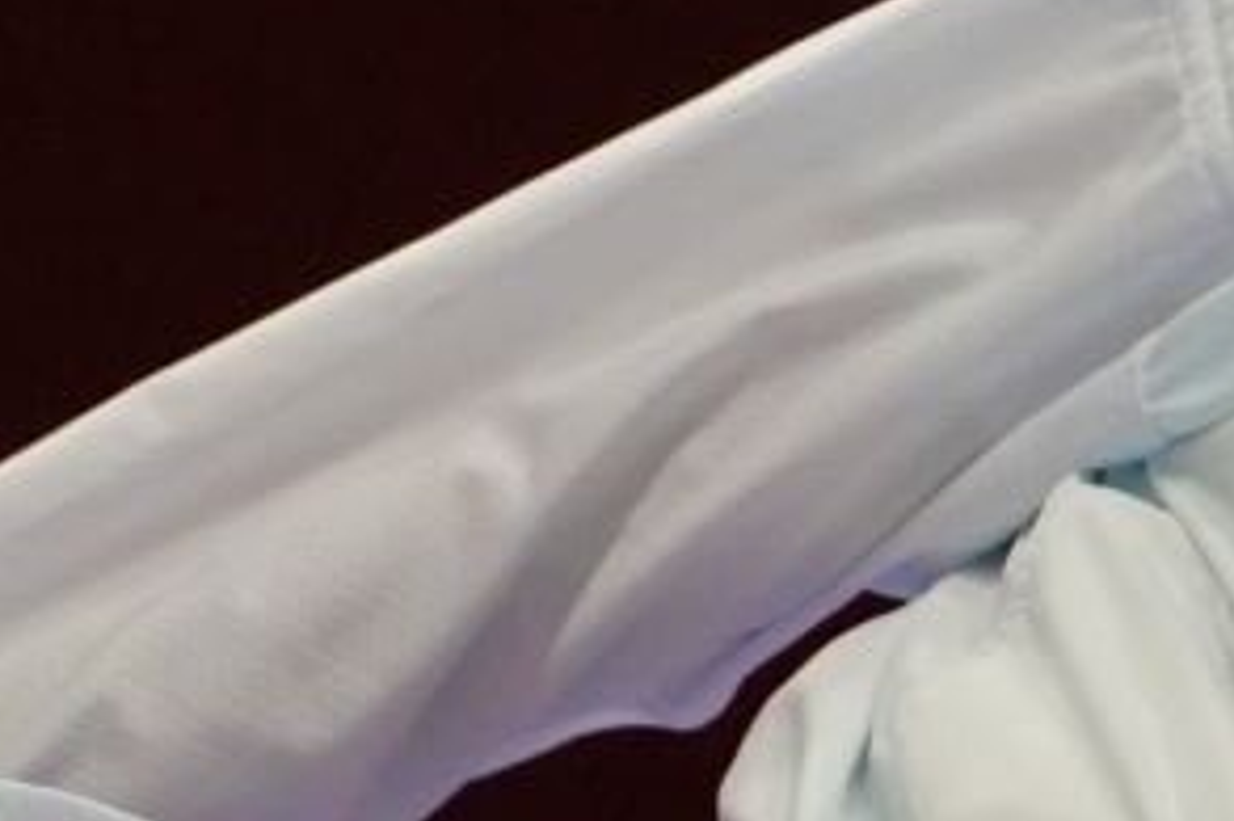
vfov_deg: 0.5
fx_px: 85951
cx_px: 484
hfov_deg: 0.8
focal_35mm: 2509
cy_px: -17
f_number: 4
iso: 1600
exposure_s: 1/1000
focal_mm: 272
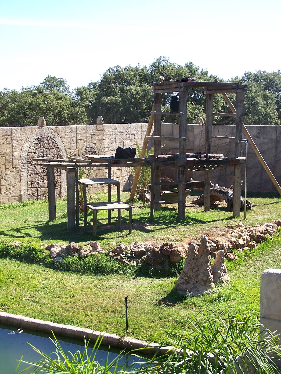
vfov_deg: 37.5
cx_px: 140
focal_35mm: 51
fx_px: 551
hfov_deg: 28.6
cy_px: 187
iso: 80
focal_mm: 8.5
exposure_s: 1/500
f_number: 3
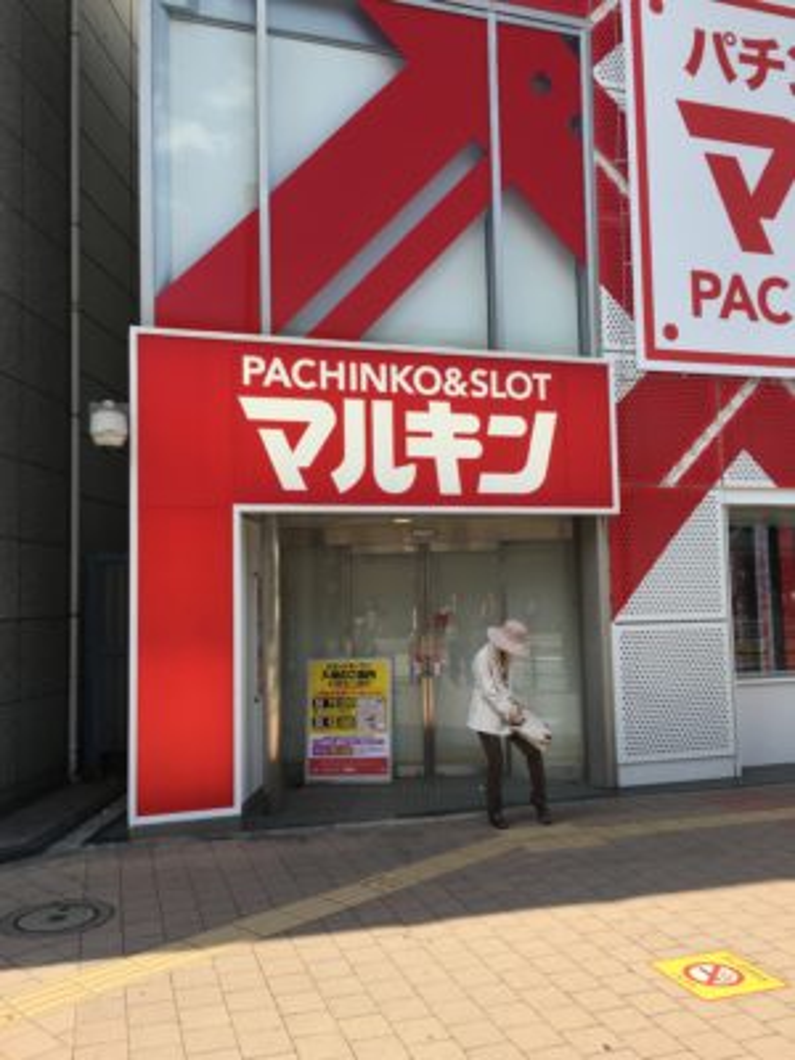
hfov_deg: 48.2
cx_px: 398
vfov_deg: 61.7
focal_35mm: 29
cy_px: 530
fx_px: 888
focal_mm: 4.15
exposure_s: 1/651
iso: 25
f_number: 2.2
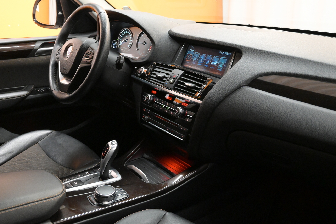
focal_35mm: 36
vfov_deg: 36.9
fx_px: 336
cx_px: 168
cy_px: 112
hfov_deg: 53.1
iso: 6400
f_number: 5
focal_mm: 24
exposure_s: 1/100
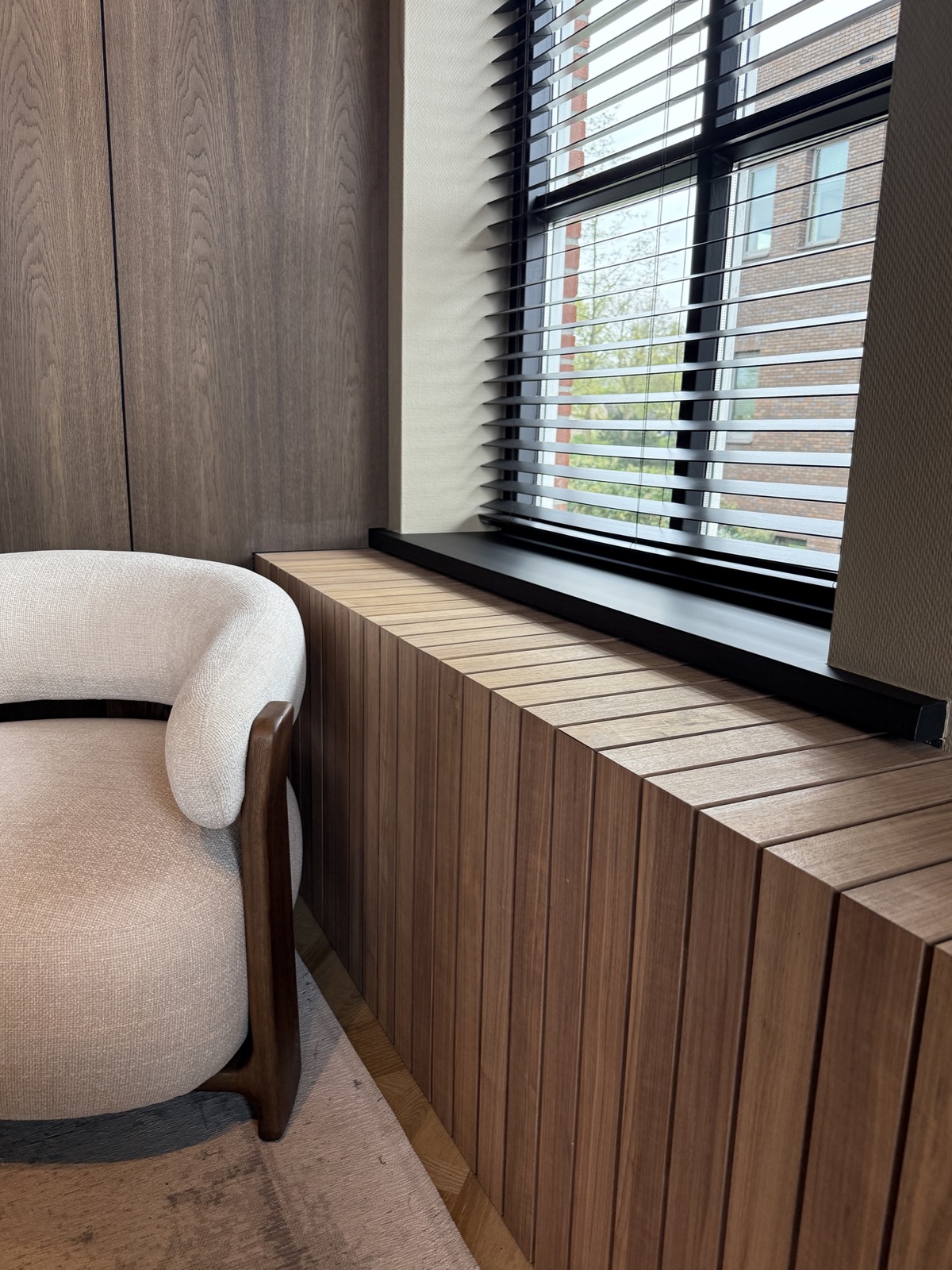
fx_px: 880
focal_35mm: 24
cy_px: 635
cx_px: 476
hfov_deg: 56.8
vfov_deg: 71.6
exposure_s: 1/121
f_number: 1.78
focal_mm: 6.76
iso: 160
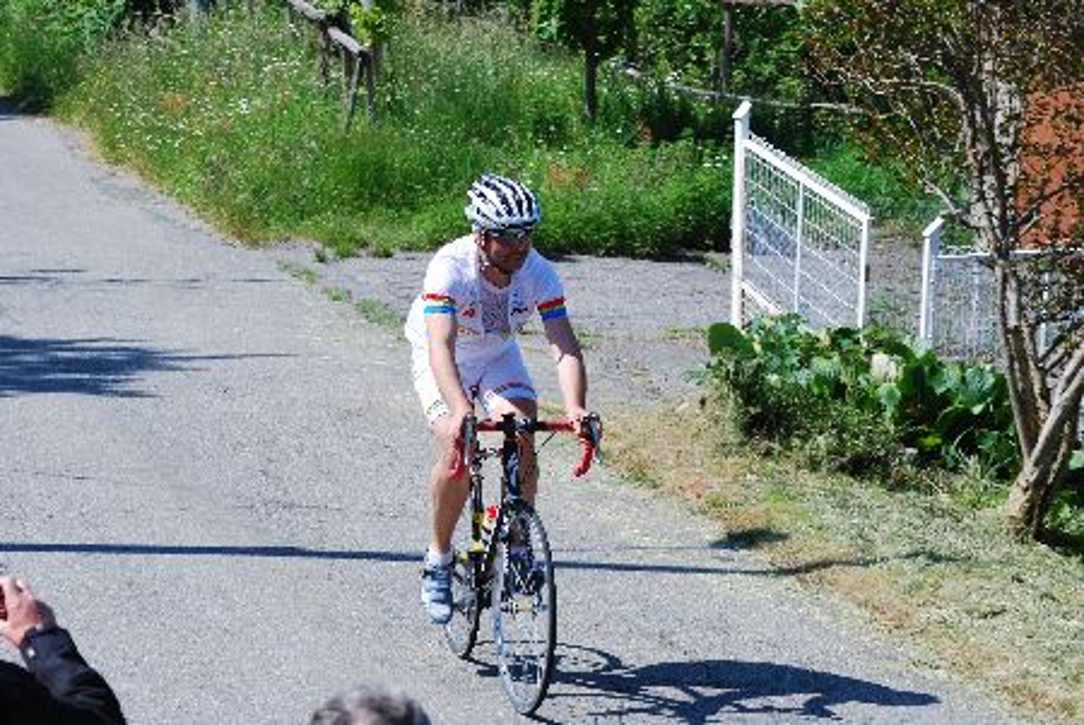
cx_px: 542
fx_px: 4159
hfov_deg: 14.8
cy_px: 362
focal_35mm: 138
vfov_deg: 10.0
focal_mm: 92
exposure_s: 1/125
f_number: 10
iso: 100
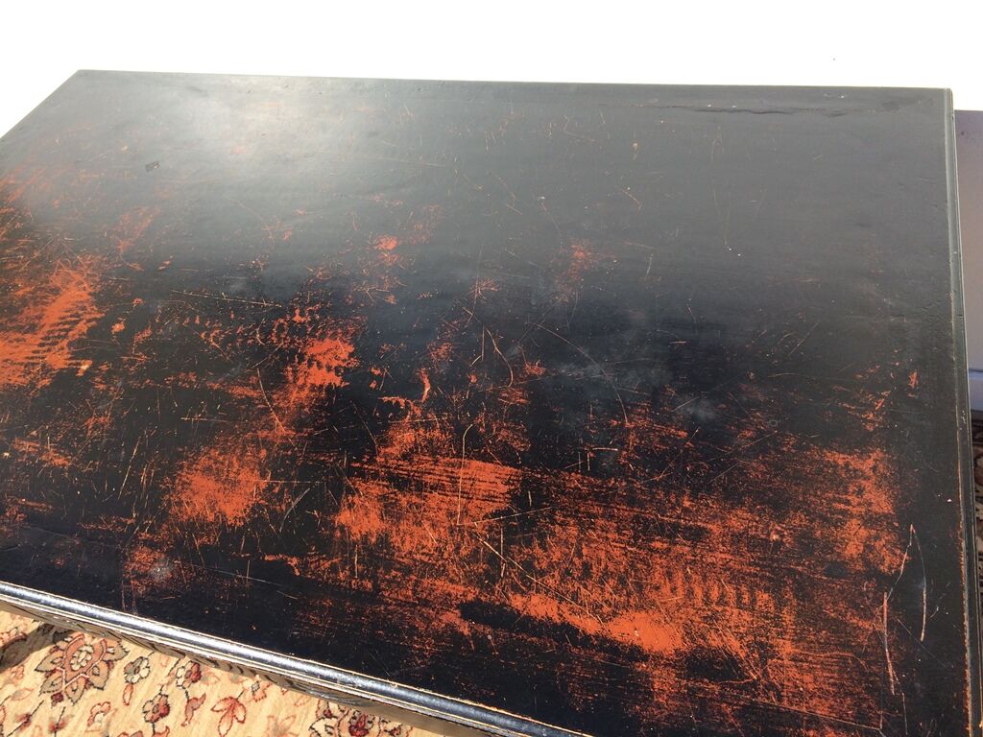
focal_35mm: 29
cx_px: 492
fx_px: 824
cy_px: 368
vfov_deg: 48.2
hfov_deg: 61.7
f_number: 2.2
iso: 32
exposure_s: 1/1208
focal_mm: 4.15
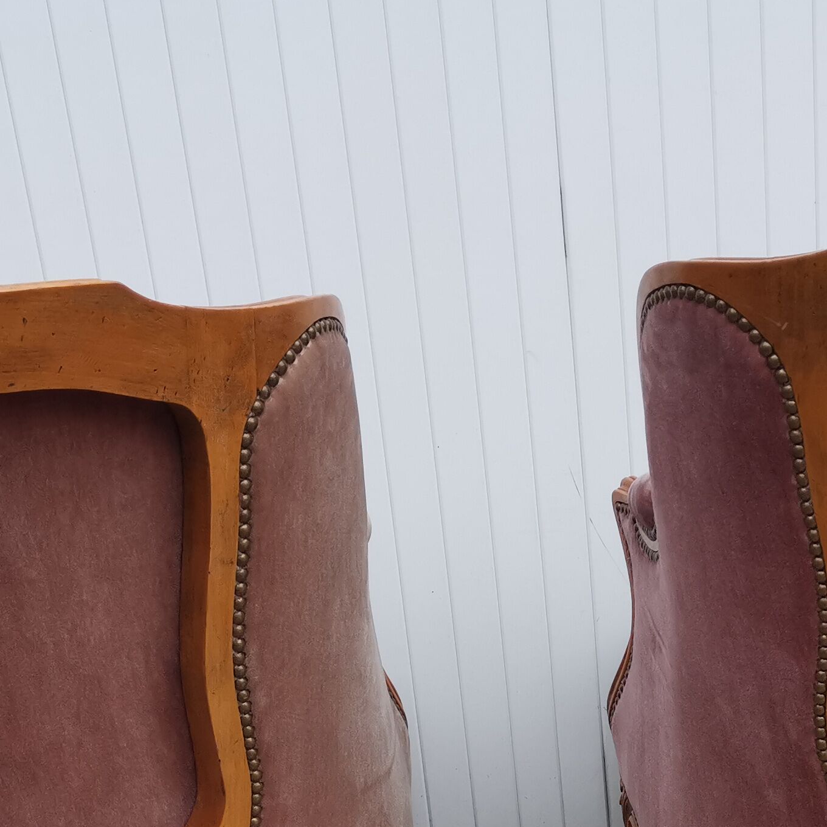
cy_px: 829
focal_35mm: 64
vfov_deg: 25.5
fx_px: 1730
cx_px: 574
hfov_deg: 26.7
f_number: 1.8
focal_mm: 5.58
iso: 160
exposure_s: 1/100
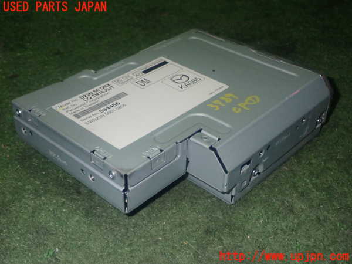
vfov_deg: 30.9
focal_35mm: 47
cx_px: 176
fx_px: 478
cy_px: 132
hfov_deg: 40.4
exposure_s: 1/50
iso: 800
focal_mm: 8.4
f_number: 9
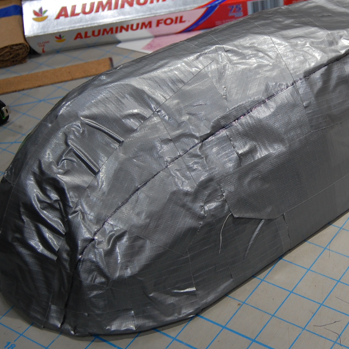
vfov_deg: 23.6
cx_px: 272
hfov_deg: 23.4
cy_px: 118
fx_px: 833
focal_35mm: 73
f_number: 5
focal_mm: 26
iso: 400
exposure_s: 1/100
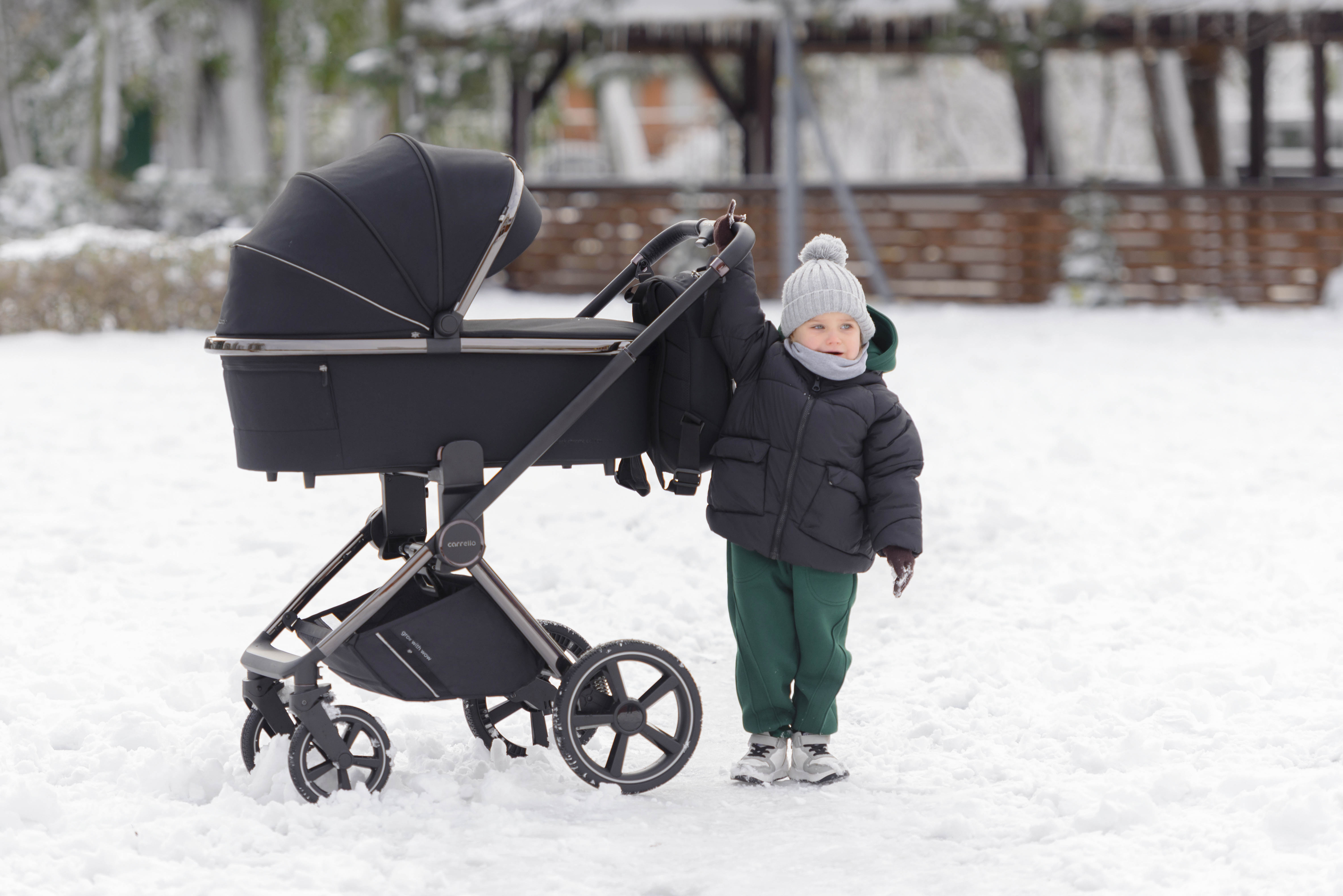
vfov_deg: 10.2
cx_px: 672
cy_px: 448
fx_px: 5038
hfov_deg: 15.2
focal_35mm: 135
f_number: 2.8
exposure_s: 1/800
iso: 200
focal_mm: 135
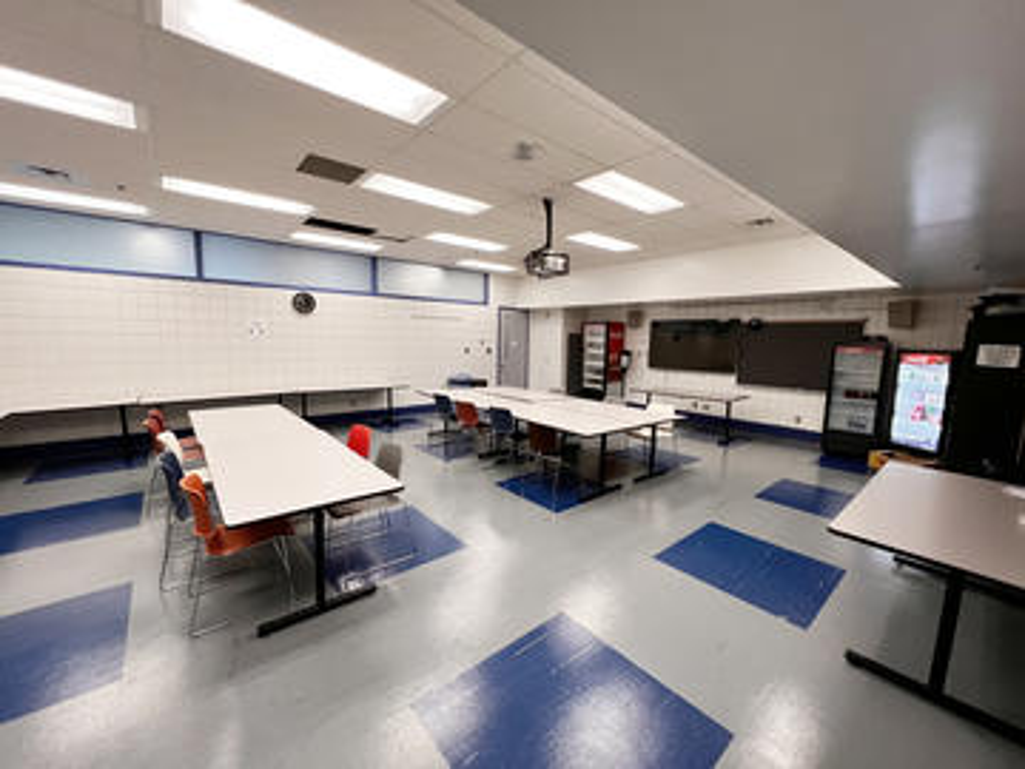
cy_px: 384
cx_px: 512
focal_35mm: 13
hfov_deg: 106.2
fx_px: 385
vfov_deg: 89.9
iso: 200
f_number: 1.8
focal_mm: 1.57
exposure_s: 1/120
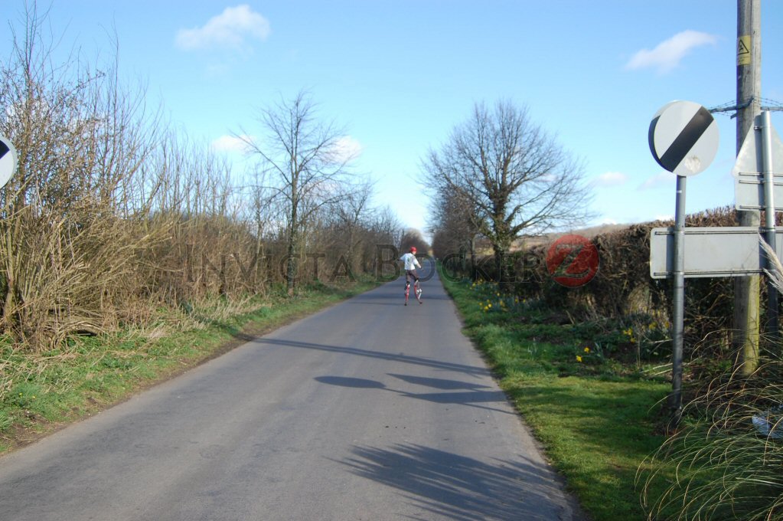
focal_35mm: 34
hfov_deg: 55.2
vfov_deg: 38.3
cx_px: 392
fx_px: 750
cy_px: 260
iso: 280
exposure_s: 1/1000
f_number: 4
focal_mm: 23
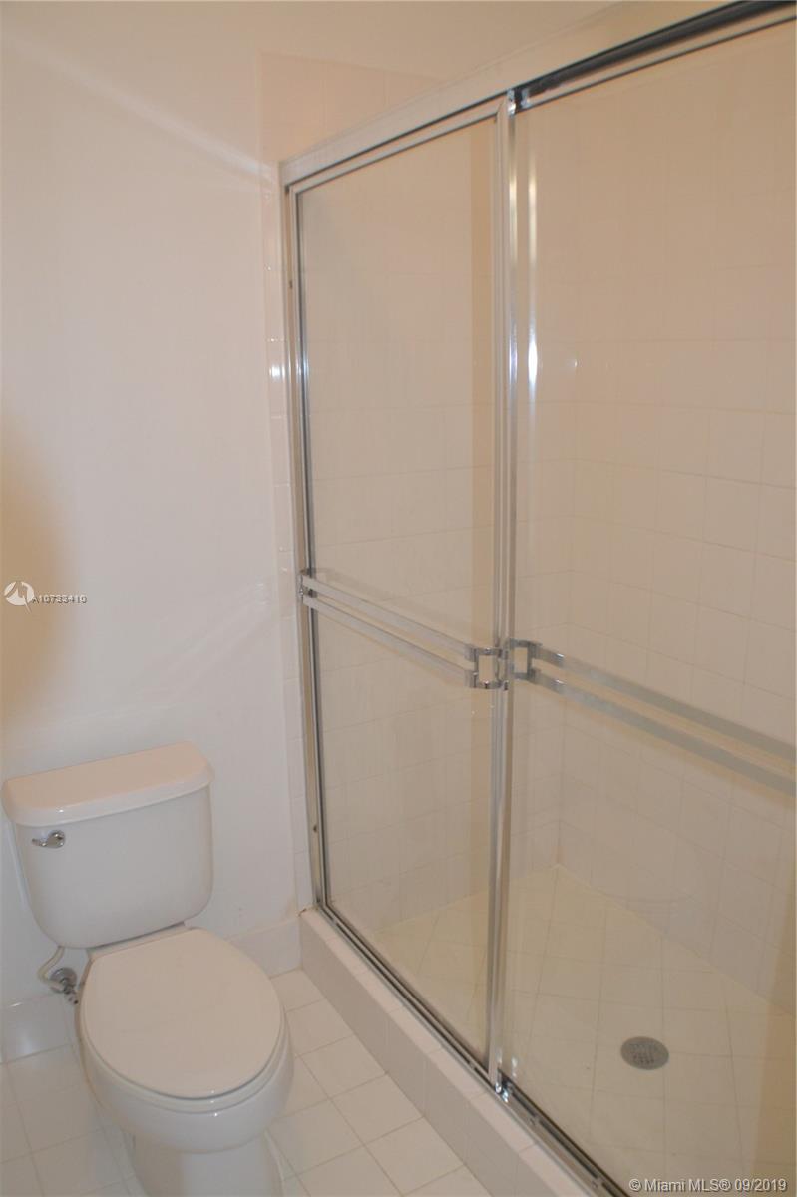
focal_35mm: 33
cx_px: 398
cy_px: 598
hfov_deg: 39.9
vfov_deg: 57.2
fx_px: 1097
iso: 1100
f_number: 4
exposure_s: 1/60
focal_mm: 22
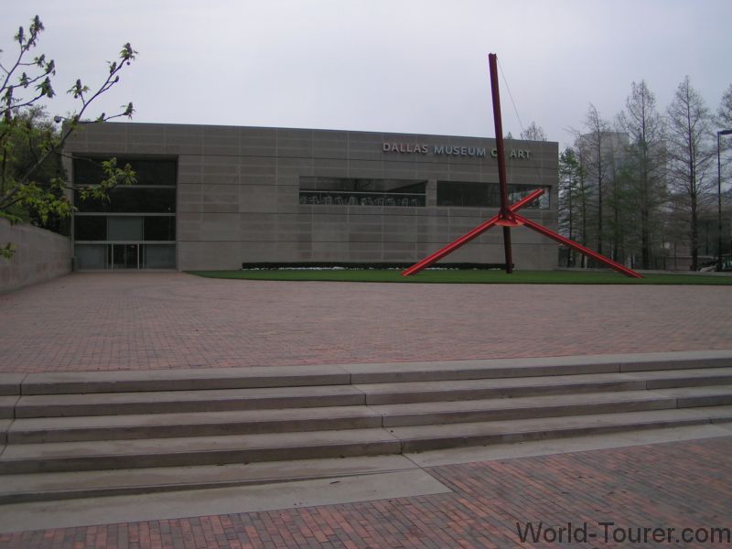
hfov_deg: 49.0
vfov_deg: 37.7
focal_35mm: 38
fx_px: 804
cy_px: 274
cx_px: 366
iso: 50
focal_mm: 5.8
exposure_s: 1/320
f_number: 2.8
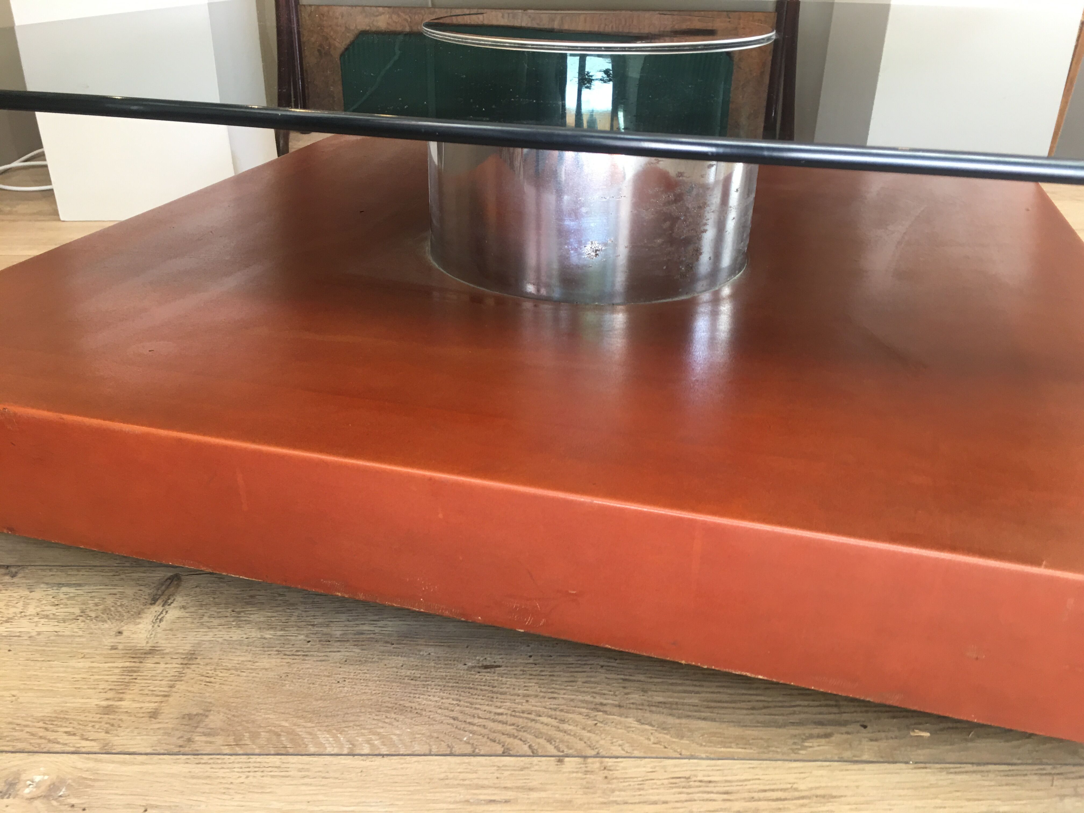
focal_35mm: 29
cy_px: 406
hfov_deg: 61.7
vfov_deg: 48.2
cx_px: 542
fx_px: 908
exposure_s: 1/17
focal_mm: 4.15
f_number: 2.2
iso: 40
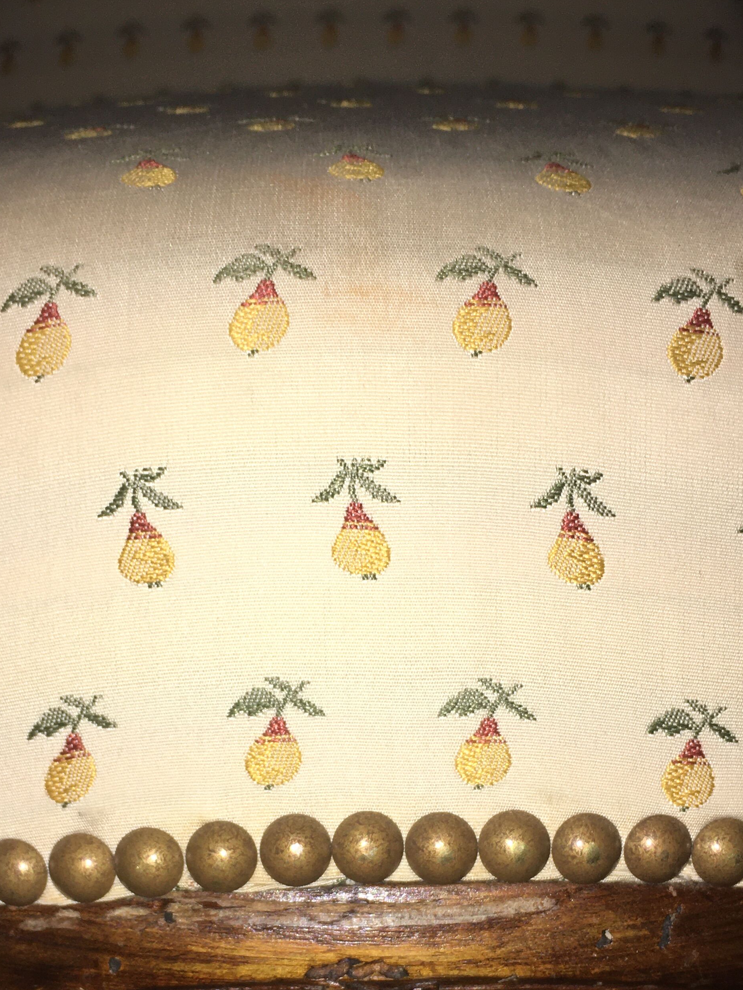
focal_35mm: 47
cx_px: 330
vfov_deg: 39.9
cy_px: 665
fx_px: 1345
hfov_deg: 30.9
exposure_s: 1/94
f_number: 2.2
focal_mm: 4.15
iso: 25
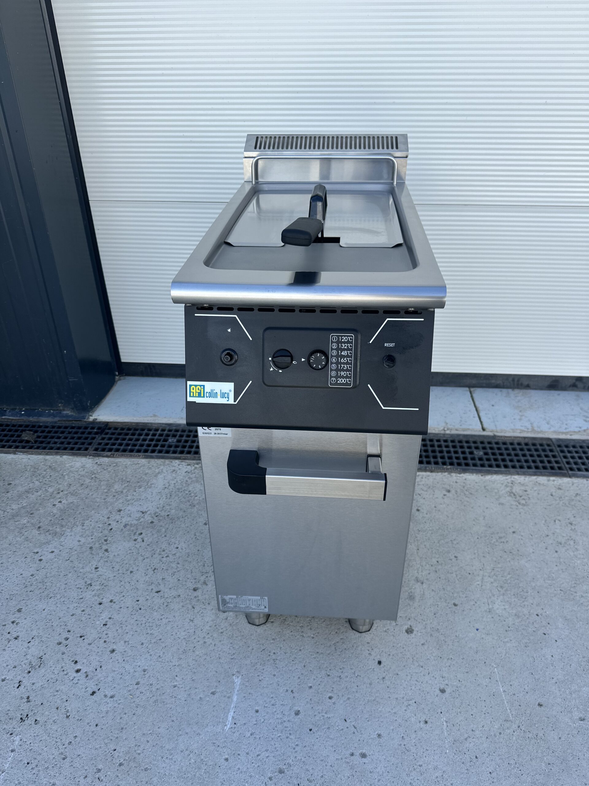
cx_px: 294
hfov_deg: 56.8
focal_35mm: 24
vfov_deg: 71.6
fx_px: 544
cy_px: 393
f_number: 1.78
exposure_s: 1/1304
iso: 80
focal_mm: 6.86
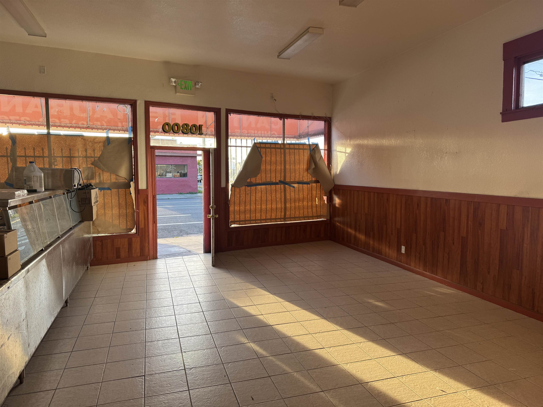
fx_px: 376
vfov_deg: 56.8
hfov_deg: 71.6
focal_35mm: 24
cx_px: 272
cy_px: 204
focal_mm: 6.76
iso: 80
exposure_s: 1/138
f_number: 1.78
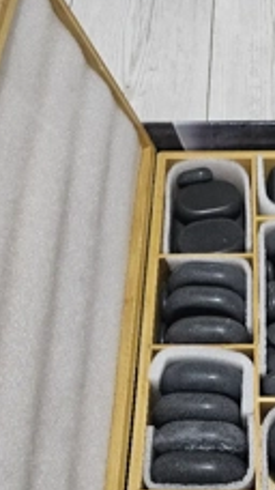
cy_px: 413
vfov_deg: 43.5
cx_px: 254
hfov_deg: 26.1
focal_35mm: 44
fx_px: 571
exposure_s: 1/101
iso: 500
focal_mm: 6.3
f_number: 1.7
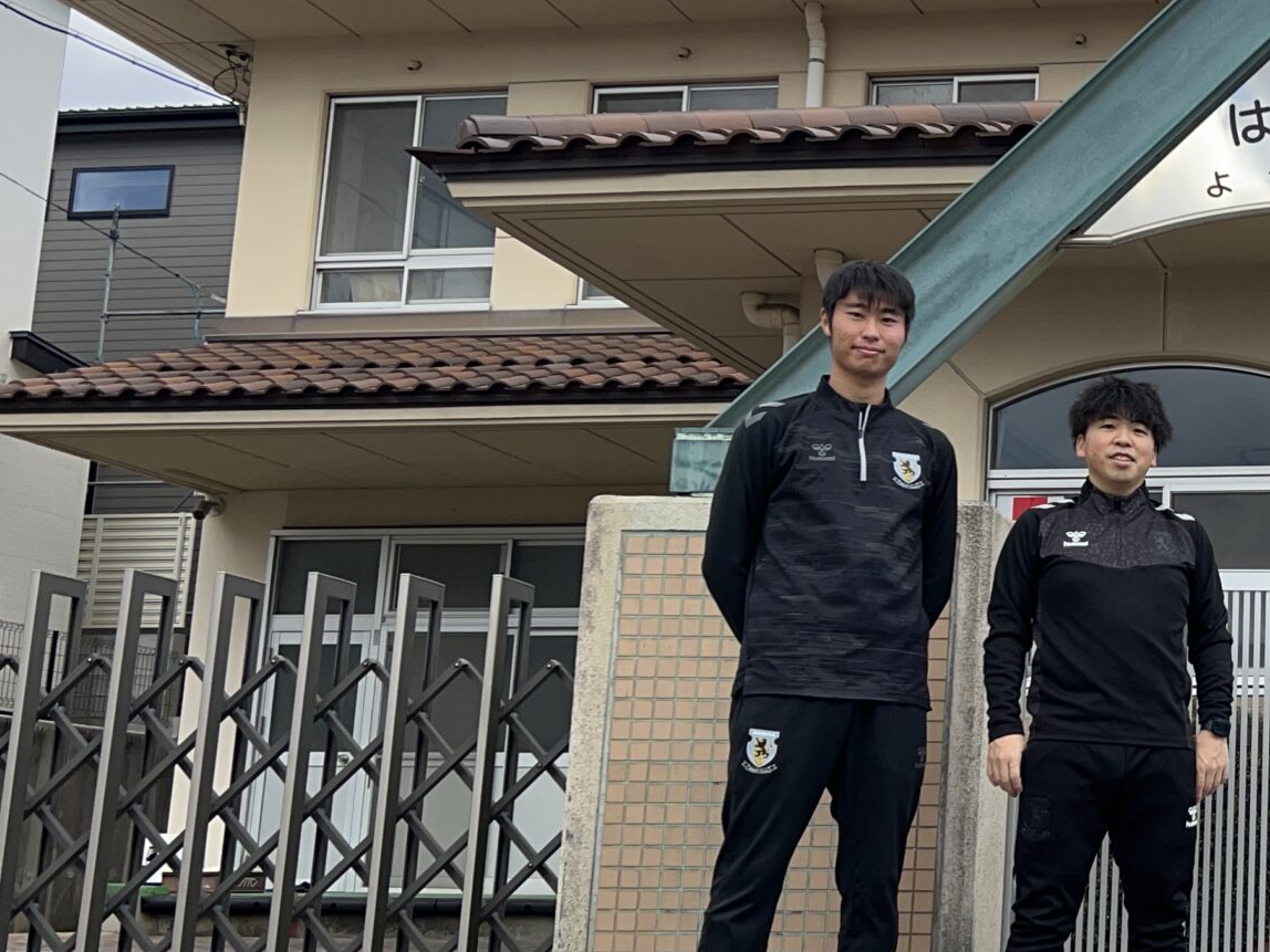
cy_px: 533
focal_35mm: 58
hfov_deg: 30.1
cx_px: 1366
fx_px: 2128
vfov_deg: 25.2
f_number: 1.5
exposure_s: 1/1377
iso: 50
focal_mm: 5.7
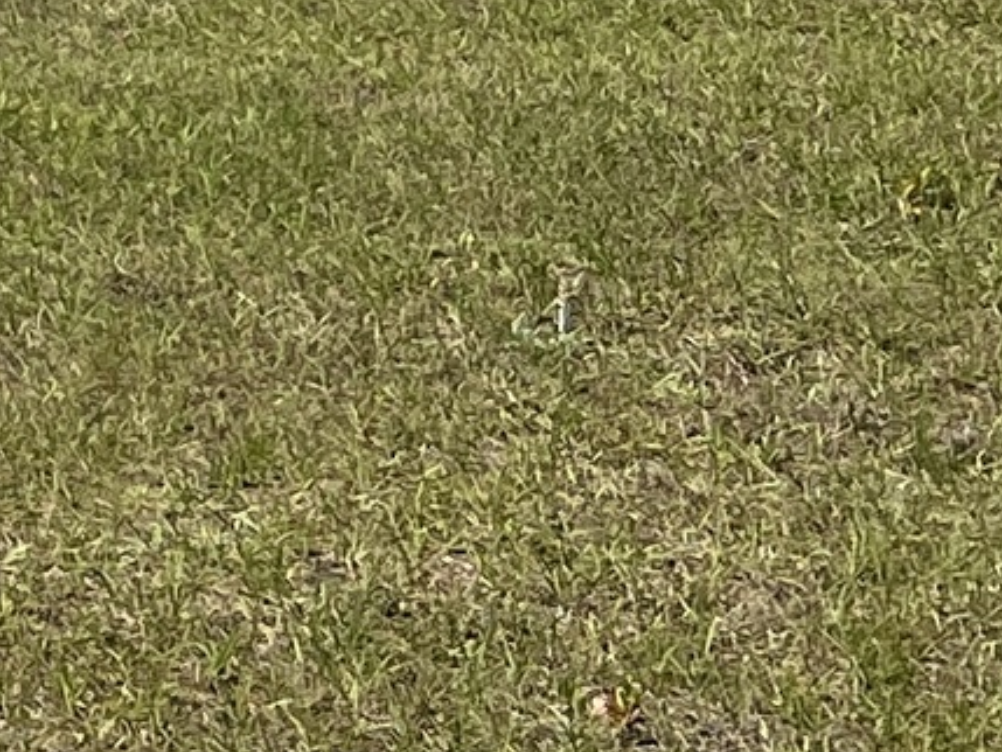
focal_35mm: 186
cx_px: -2184
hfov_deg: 8.5
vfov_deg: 7.6
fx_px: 5385
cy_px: -901
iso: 50
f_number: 1.5
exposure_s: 1/6211
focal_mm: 5.7
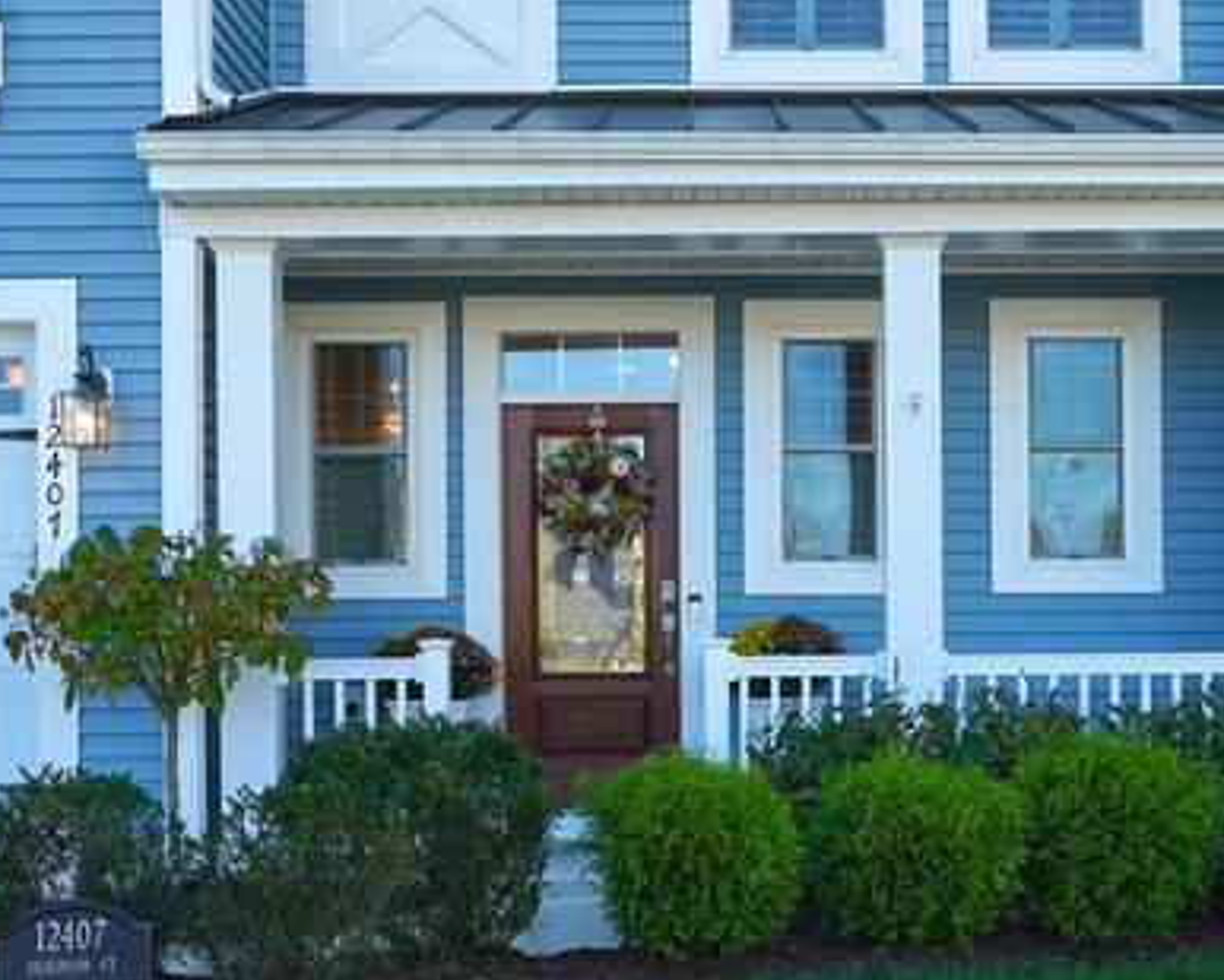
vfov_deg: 27.0
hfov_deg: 33.4
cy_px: 631
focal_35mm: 56
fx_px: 2029
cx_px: 771
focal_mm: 16
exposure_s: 1/125
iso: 100
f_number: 5.6
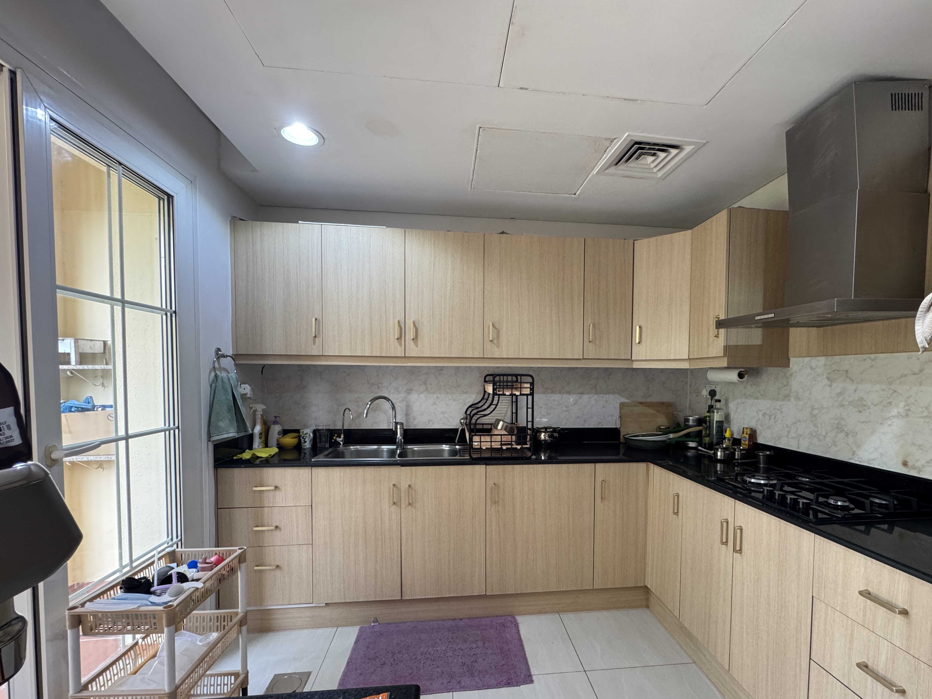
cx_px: 500
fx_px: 431
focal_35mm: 16
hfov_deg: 94.3
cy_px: 394
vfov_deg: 77.7
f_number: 2.2
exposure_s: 1/100
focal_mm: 2.22
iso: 250
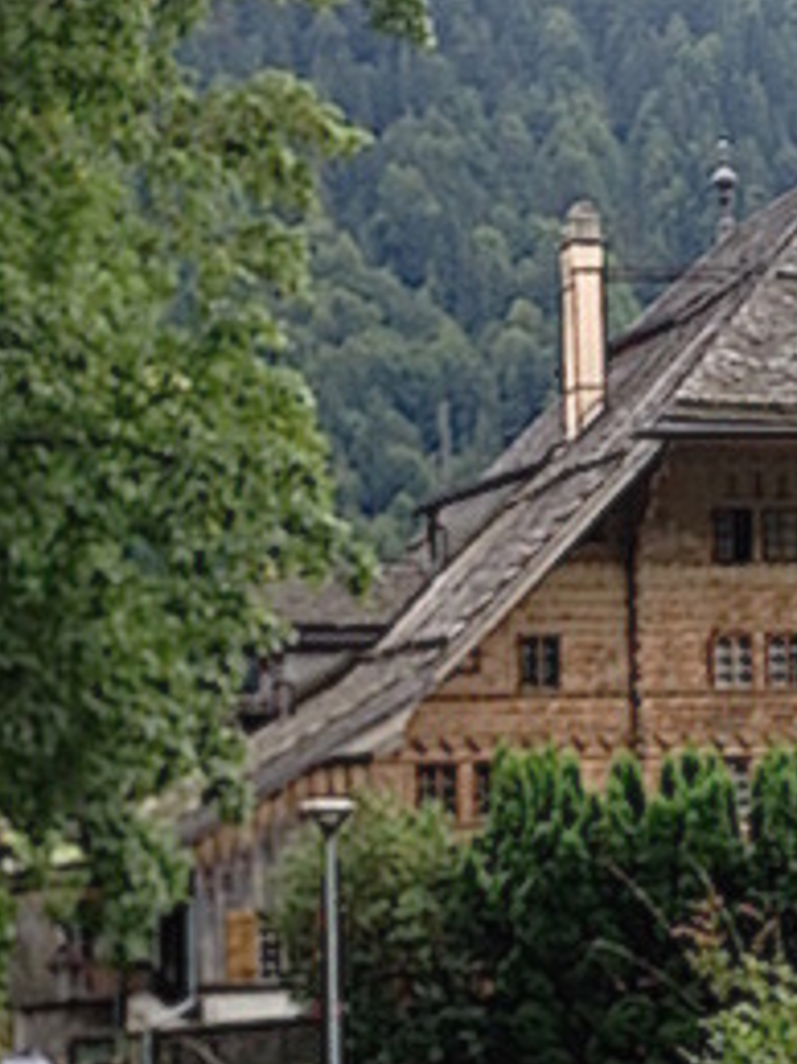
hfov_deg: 14.3
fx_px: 3134
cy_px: 781
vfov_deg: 19.2
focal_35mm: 102
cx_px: 756
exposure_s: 1/120
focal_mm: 4.12
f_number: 2.4
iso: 50
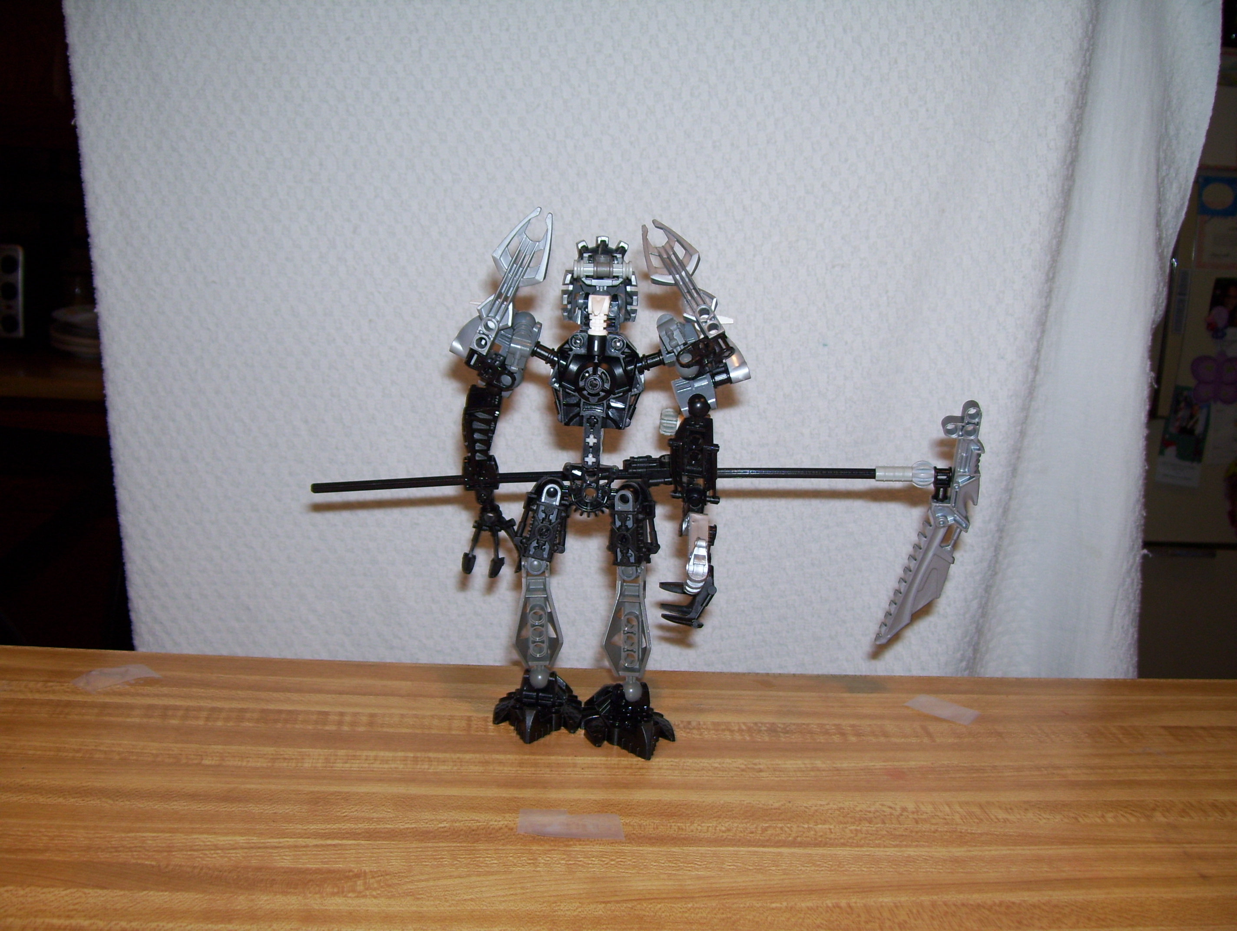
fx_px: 1288
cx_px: 618
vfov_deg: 39.7
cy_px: 466
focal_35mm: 36
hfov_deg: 51.3
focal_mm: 6
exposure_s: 1/60
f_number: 2.7
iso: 80
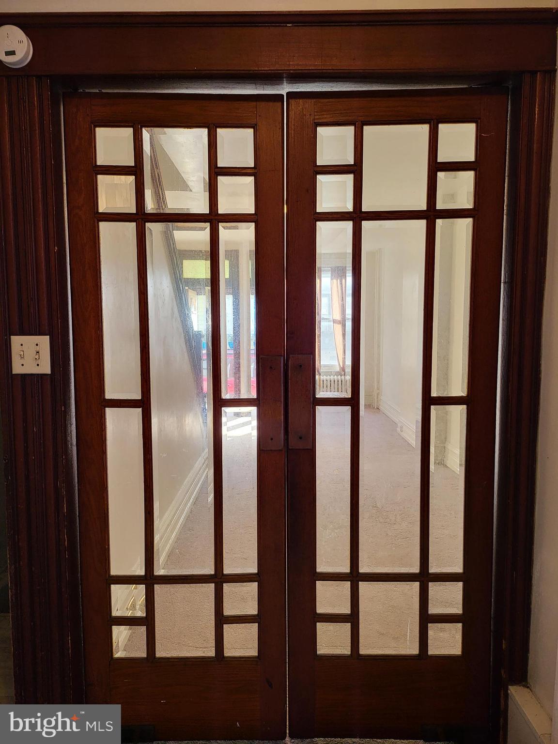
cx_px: 279
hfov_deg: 56.8
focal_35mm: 24
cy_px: 372
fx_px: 516
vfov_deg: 71.6
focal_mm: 5
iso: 160
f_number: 1.8
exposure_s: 1/120
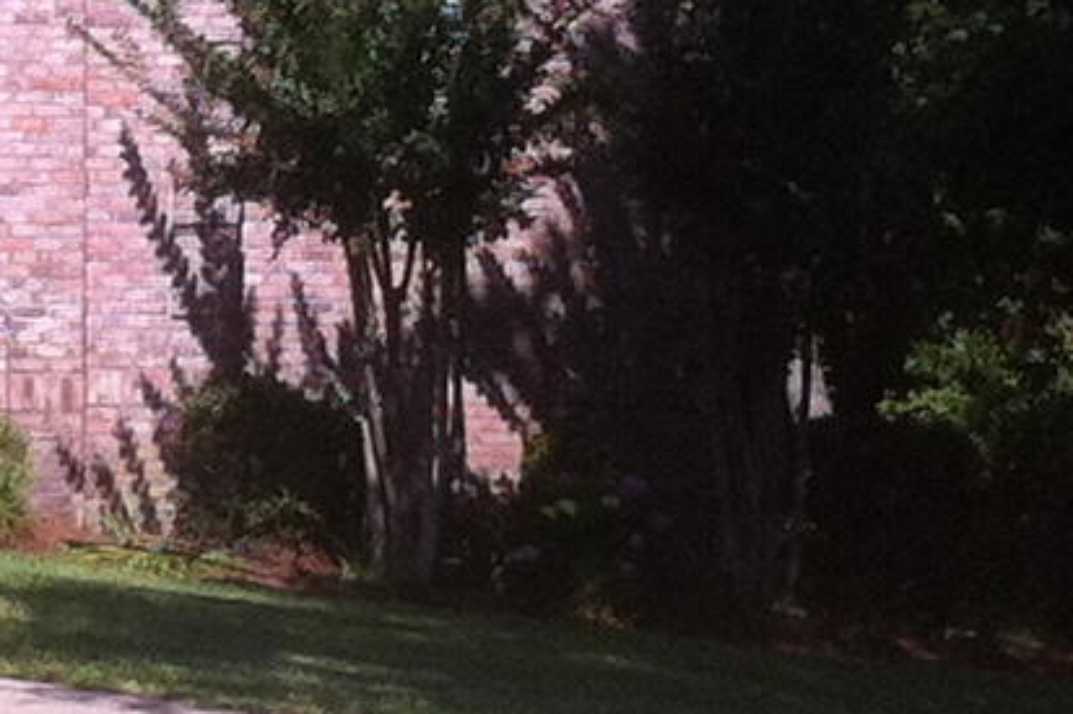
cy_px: -234
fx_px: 6793
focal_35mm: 228
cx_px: -1109
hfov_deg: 8.5
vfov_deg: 6.0
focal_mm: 3.85
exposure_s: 1/1040
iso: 80
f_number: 2.8
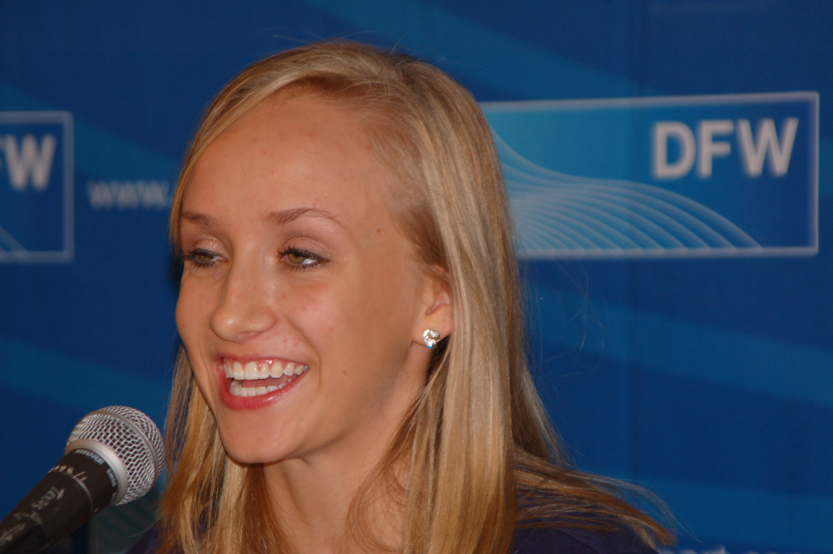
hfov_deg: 8.1
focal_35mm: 255
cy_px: 277
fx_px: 5895
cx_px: 416
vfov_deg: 5.4
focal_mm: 170
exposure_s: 1/60
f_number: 6.3
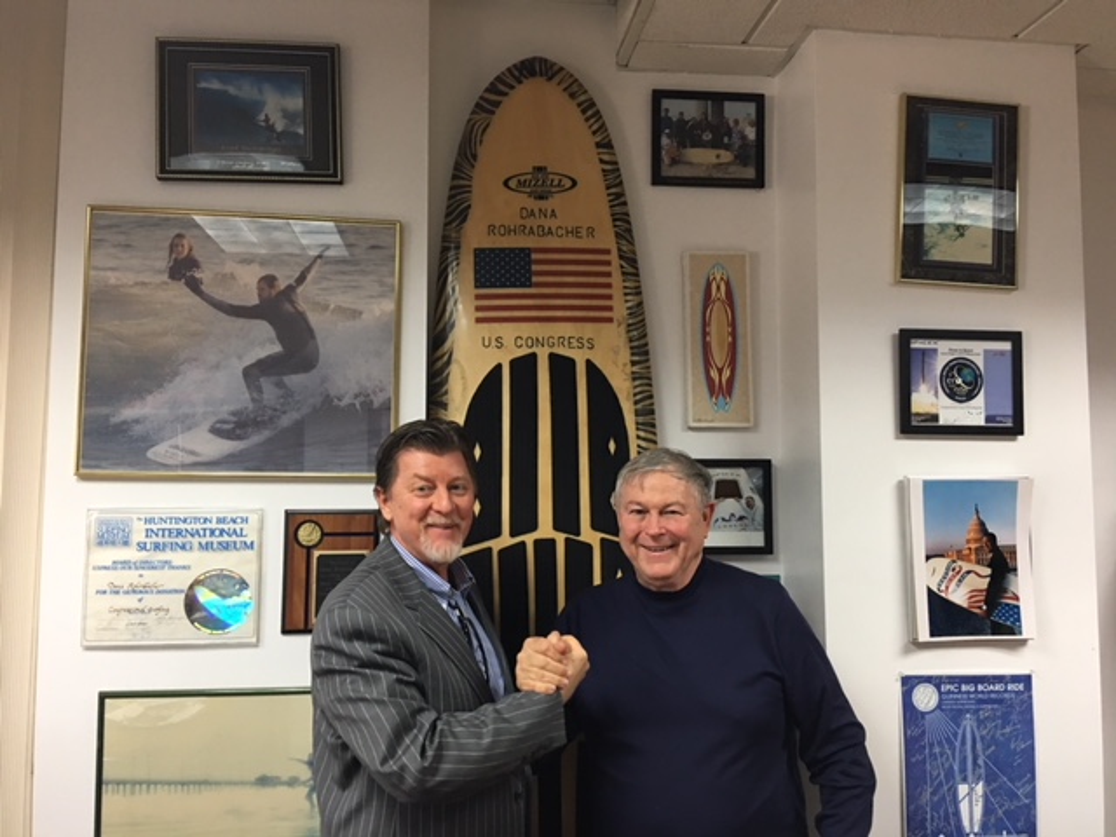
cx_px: 558
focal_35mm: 29
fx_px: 935
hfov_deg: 61.7
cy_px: 418
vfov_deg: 48.2
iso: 64
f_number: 2.2
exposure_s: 1/15
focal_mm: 4.15
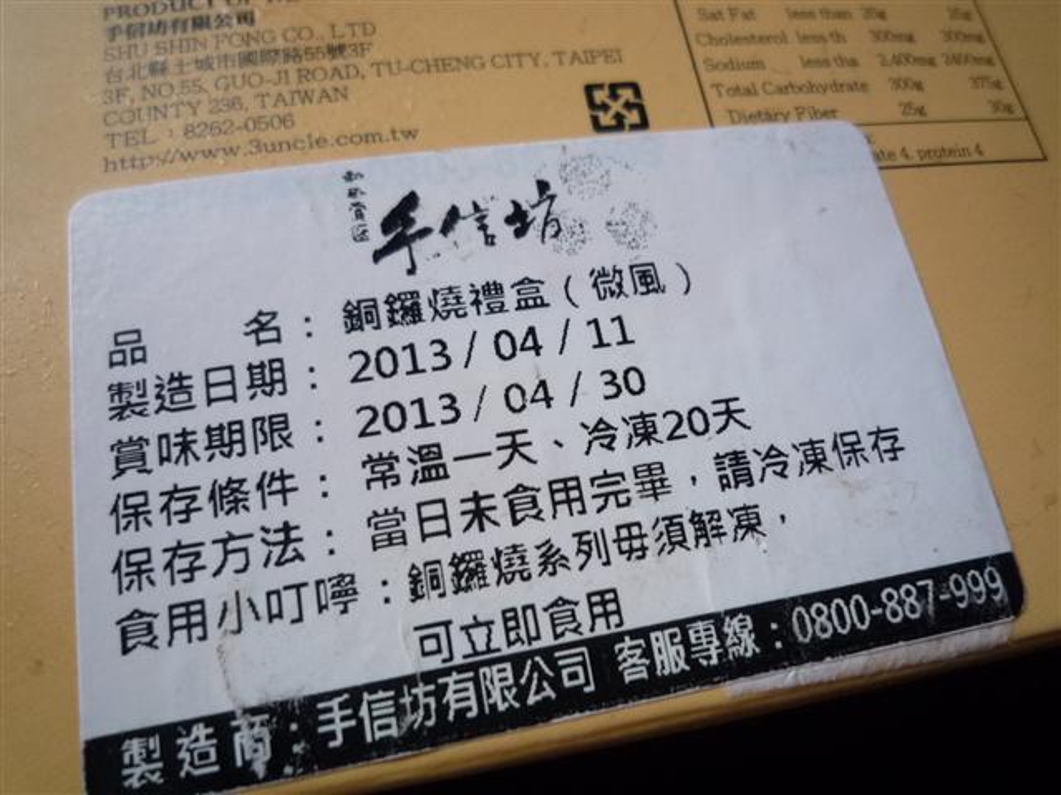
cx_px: 530
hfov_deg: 69.4
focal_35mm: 25
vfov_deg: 54.9
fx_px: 766
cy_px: 398
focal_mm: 4.4
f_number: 2.8
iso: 320
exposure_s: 1/30
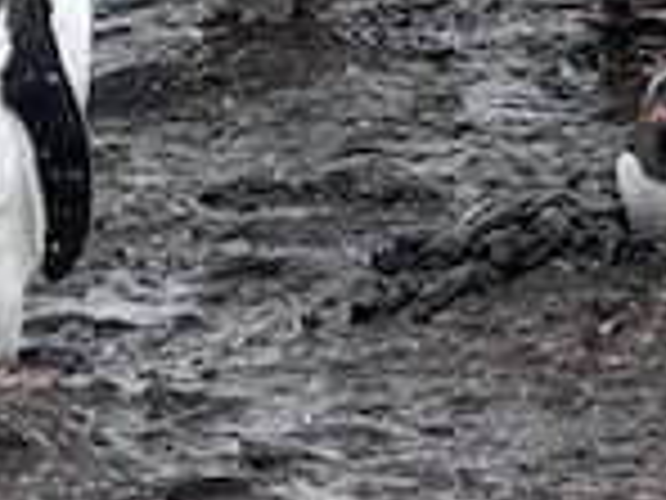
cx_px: -508
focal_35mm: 729
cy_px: -232
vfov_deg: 2.0
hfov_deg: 2.7
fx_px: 14026
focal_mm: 15.7
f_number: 2.8
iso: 50
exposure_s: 1/1018
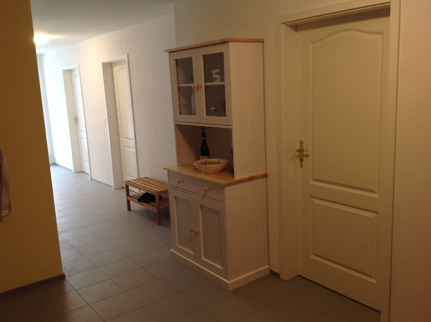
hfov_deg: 52.7
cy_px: 161
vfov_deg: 40.6
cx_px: 216
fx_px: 435
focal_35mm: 35
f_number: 2.4
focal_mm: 4.28
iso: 50
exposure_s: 1/15
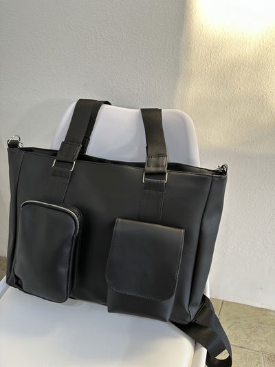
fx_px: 254
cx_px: 138
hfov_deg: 56.8
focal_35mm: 24
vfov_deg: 71.6
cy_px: 184
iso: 160
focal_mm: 6.86
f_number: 1.78
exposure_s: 1/121
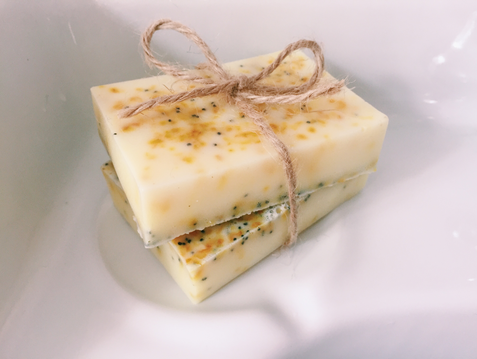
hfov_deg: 61.6
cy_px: 180
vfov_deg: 48.3
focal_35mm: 29
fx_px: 400
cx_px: 238
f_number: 2.2
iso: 80
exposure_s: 1/30
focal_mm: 4.15
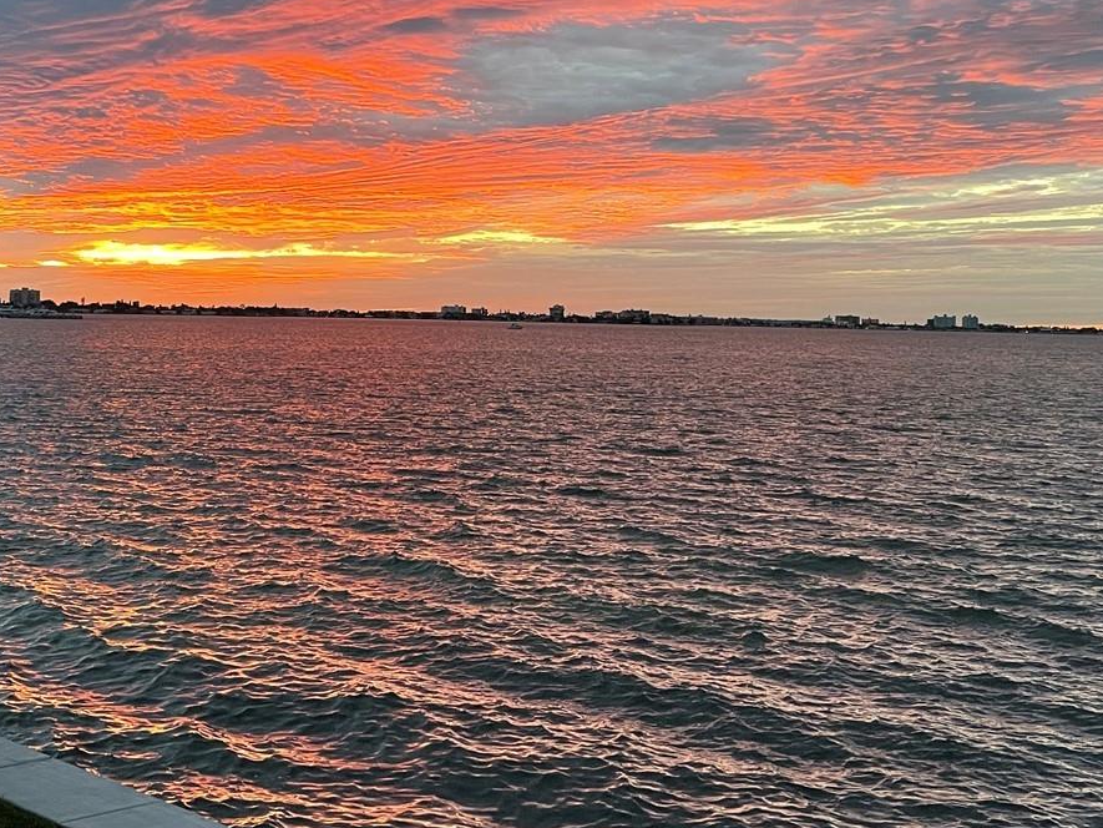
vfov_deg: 30.6
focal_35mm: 47
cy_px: 259
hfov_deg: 40.3
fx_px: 1498
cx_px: 452
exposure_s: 1/61
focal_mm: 4.2
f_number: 1.6
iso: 125
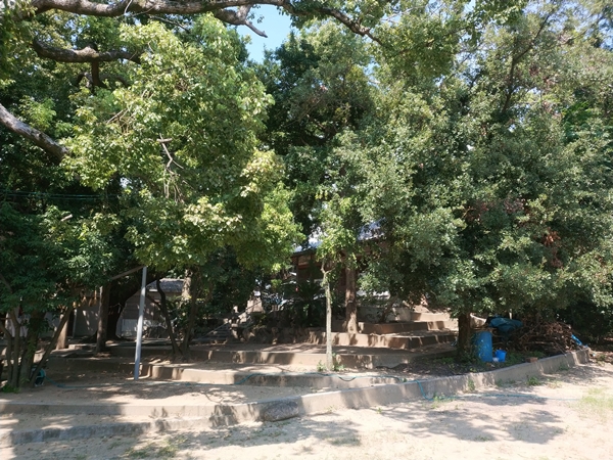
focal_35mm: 32
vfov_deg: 44.2
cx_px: 306
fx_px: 567
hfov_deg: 56.8
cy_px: 230
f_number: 2
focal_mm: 4.5
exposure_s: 1/595
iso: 181
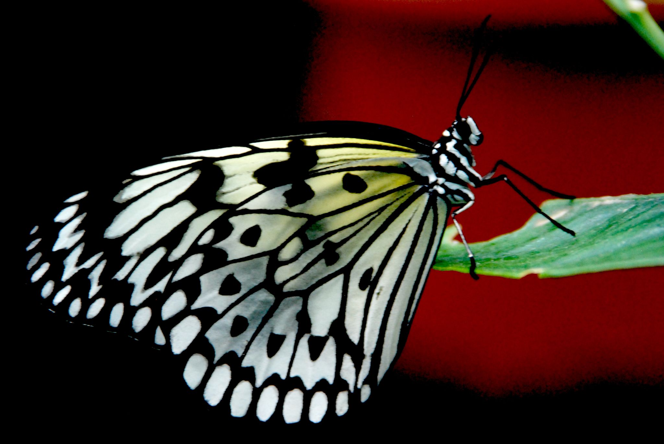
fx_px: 5539
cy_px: 222
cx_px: 332
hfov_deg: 6.9
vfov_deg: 4.6
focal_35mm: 300
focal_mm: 200
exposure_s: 1/60
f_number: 5.6
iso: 800
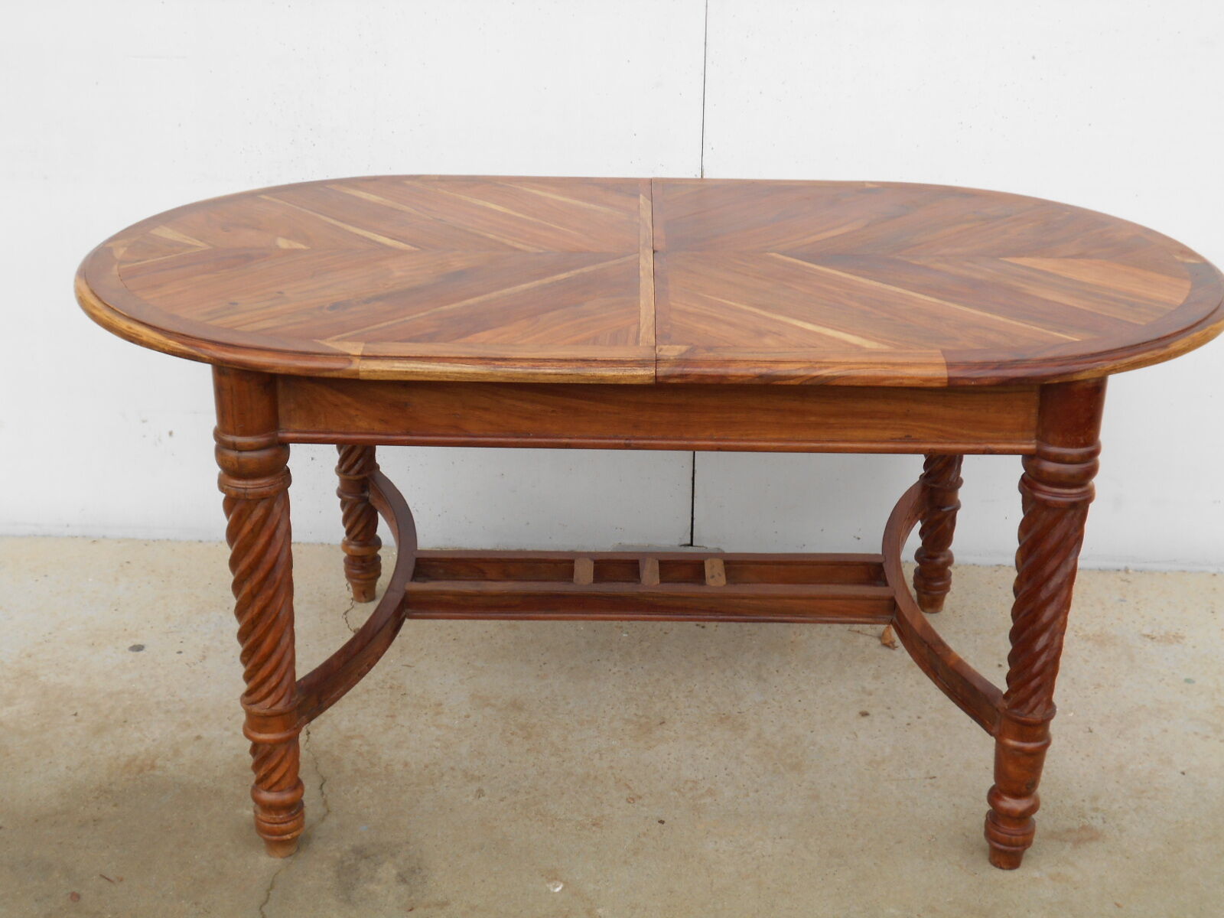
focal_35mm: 50
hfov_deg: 38.2
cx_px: 612
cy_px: 459
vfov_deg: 29.1
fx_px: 1768
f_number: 4.5
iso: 80
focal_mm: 8.8
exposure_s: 1/80
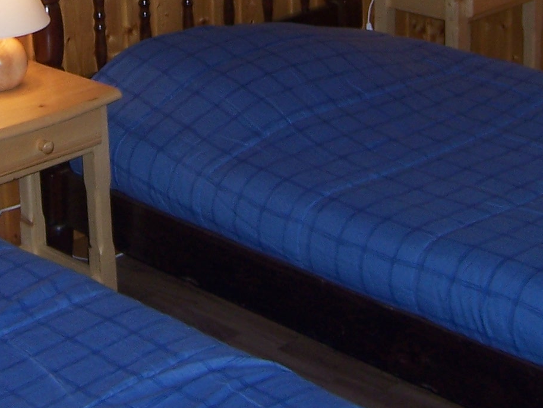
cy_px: -108
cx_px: 58
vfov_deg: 15.2
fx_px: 1459
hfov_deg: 20.7
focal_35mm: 93
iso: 80
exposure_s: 1/60
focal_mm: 5.5
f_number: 2.8
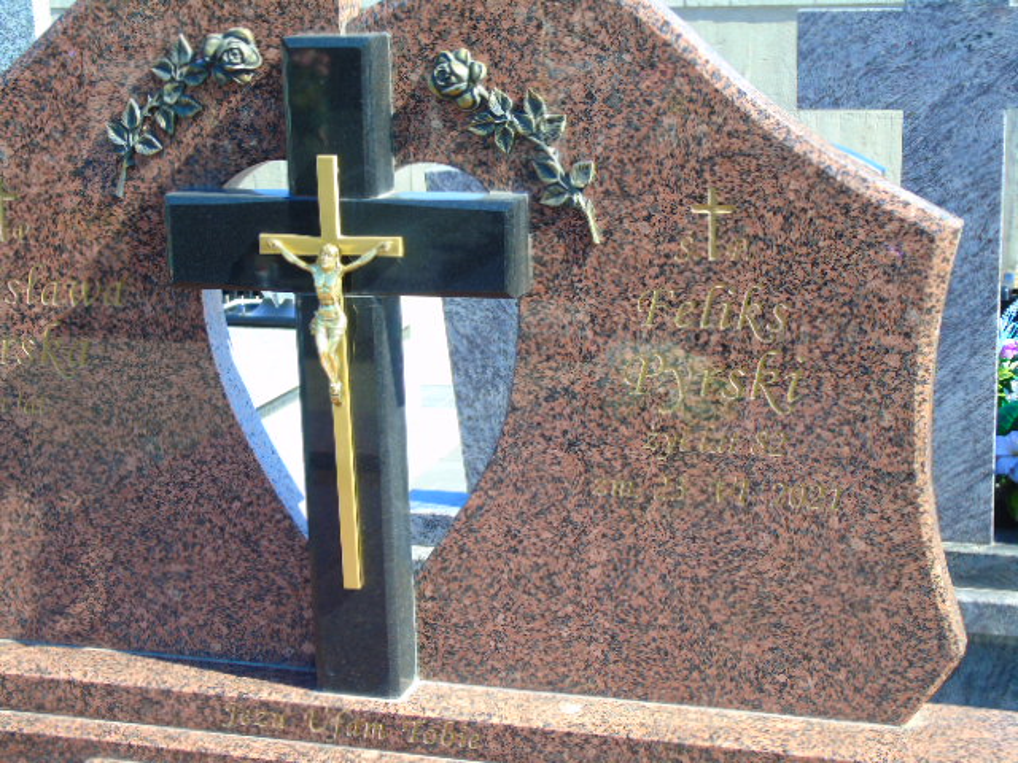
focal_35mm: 62
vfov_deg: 23.7
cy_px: 382
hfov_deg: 31.2
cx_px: 509
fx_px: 1823
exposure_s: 1/125
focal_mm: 11
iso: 80
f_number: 4.5
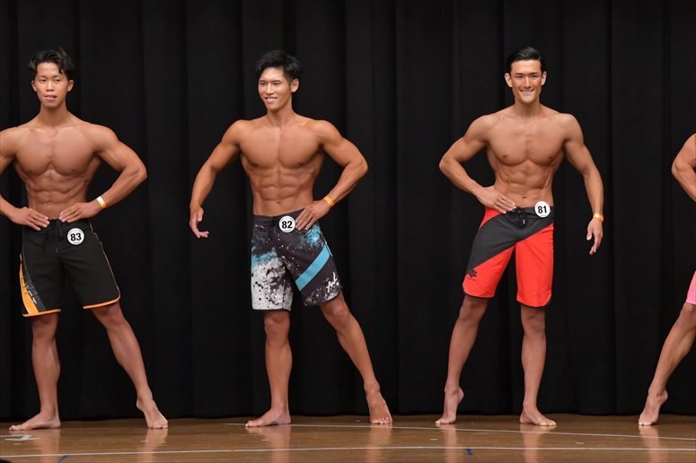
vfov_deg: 5.7
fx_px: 4638
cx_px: 348
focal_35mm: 240
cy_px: 232
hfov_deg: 8.6
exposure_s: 1/400
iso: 6400
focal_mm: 160
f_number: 5.6
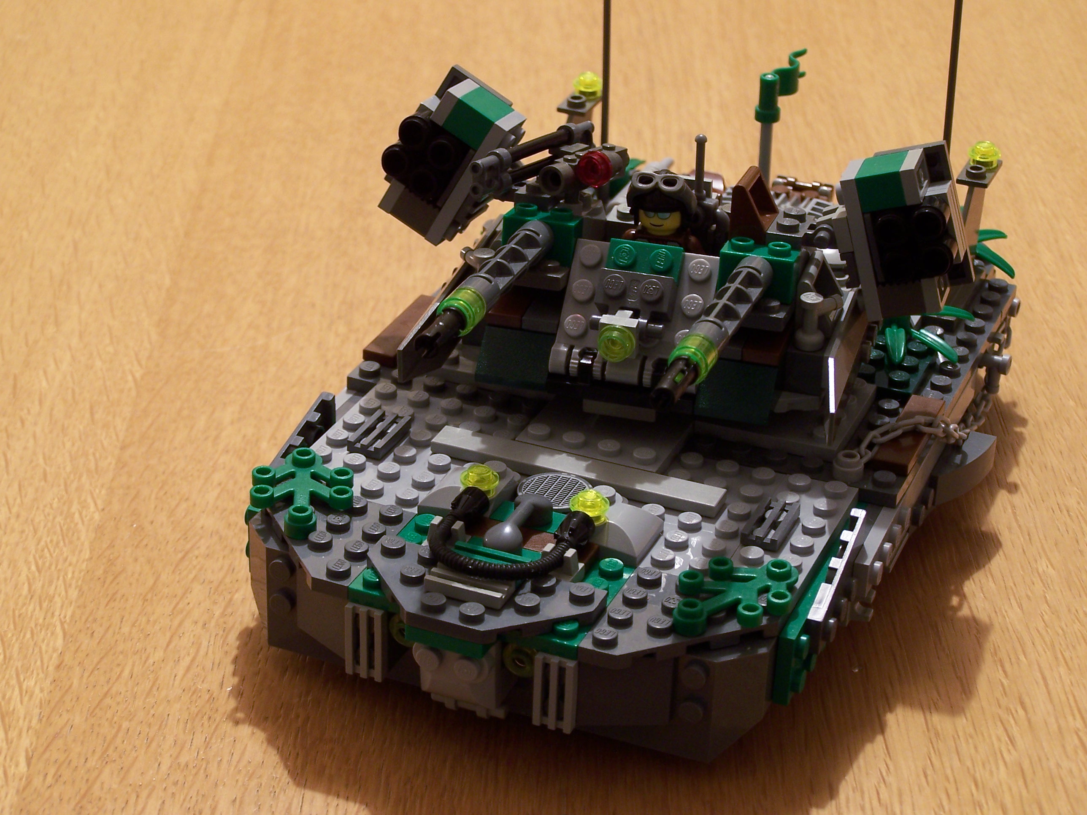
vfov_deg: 19.6
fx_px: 2355
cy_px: 408
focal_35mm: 75
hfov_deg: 26.0
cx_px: 544
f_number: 3.2
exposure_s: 1/2
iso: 80
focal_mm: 12.4
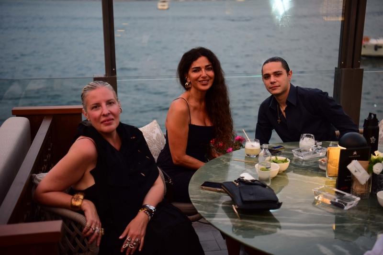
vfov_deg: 27.0
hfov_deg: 39.6
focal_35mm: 50
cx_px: 192
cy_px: 128
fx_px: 532
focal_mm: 50
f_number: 2.8
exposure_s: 1/40
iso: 400
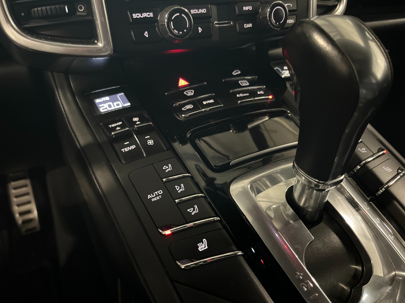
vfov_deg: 53.1
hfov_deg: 67.3
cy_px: 152
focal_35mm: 26
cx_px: 202
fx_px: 304
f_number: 1.6
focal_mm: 5.1
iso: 1600
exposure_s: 1/15
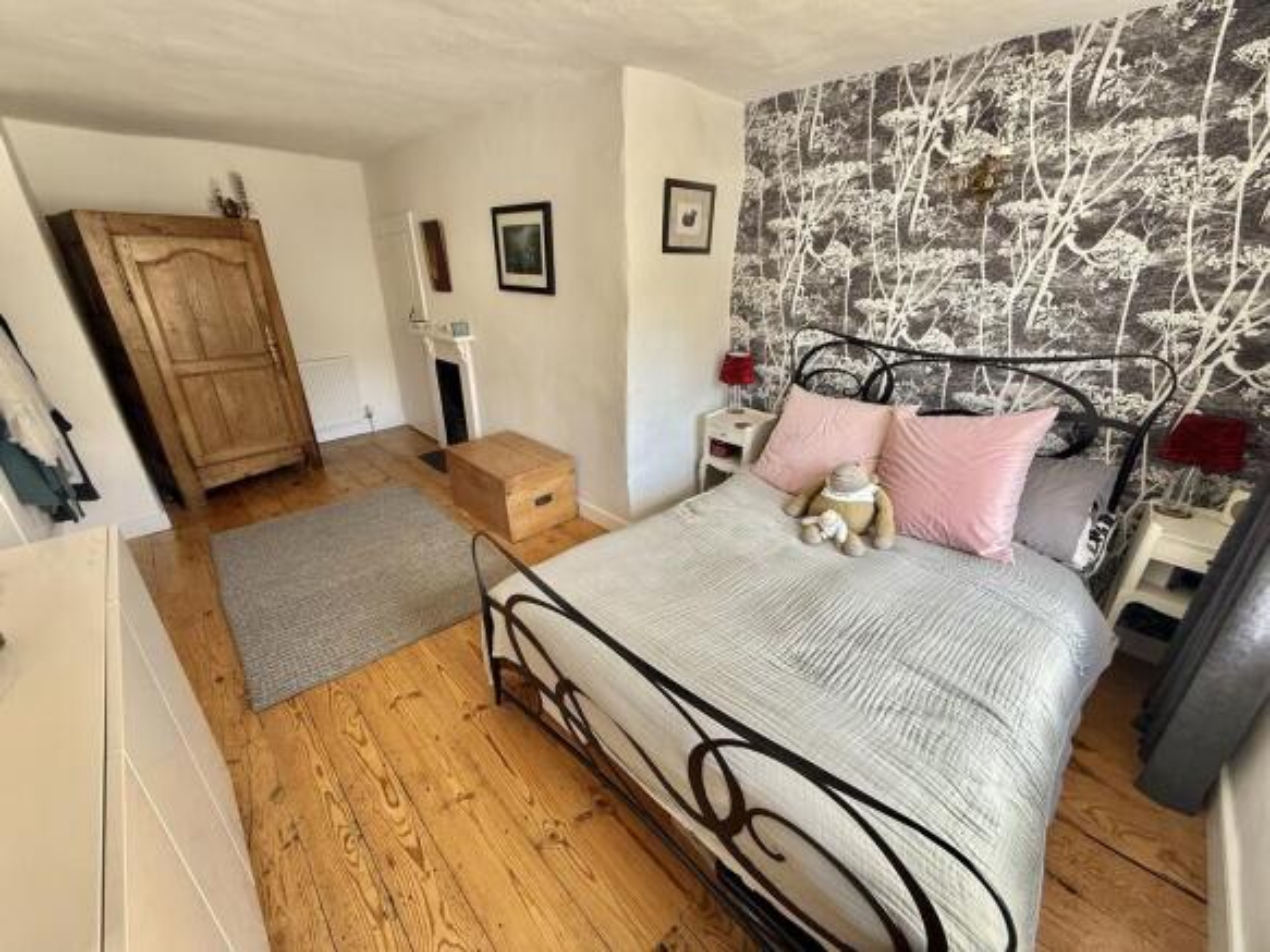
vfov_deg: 85.7
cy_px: 476
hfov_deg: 102.1
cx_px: 635
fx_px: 514
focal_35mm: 14
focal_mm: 2.22
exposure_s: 1/99
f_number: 2.2
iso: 125
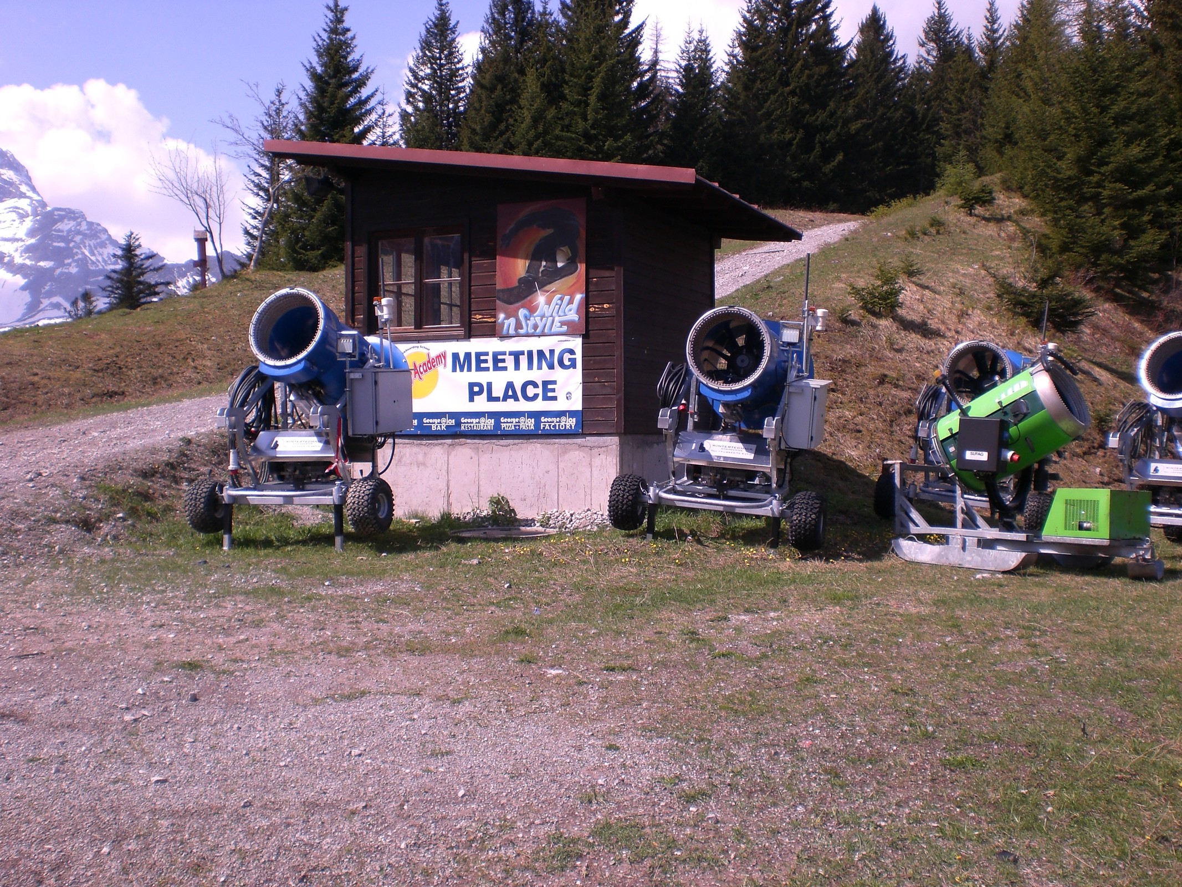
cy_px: 444
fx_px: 1298
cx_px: 591
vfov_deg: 37.7
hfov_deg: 49.0
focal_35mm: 38
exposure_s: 1/500
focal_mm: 6.3
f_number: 4.4
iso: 50
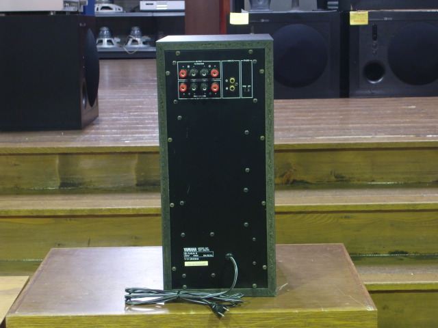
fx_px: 1000
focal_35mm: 79
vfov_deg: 18.7
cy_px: 164
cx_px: 219
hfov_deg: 24.7
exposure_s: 1/4
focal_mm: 13.9
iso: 200
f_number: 4.6
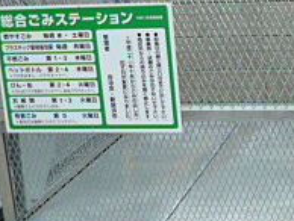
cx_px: 364
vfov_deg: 18.4
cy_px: 24
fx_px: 672
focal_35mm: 79
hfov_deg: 22.5
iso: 100
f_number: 2.5
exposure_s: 1/800
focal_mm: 4.3
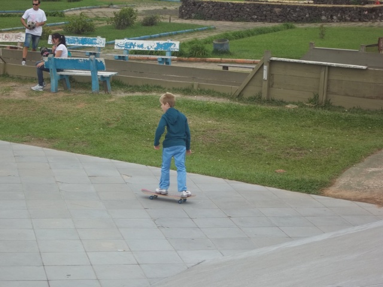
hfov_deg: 20.4
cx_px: 192
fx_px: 1062
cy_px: 144
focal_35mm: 96
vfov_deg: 15.4
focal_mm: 17.1
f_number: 5.2
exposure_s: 1/200
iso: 64
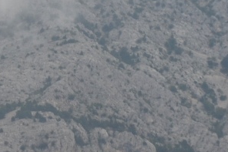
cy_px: -25
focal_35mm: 392
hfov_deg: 5.3
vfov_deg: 3.5
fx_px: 2481
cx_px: 141
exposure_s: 1/250
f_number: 8
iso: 100
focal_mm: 40
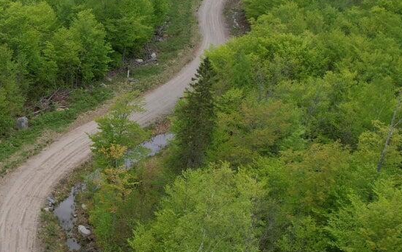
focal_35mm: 63
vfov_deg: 20.6
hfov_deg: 28.5
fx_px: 690
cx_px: -72
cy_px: 108
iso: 150
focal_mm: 8.38
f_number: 2.8
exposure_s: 1/725
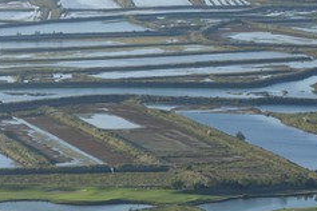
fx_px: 2580
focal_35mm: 293
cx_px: 233
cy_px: 175
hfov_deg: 7.0
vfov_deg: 4.7
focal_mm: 110
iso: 100
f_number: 5.6
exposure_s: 1/250
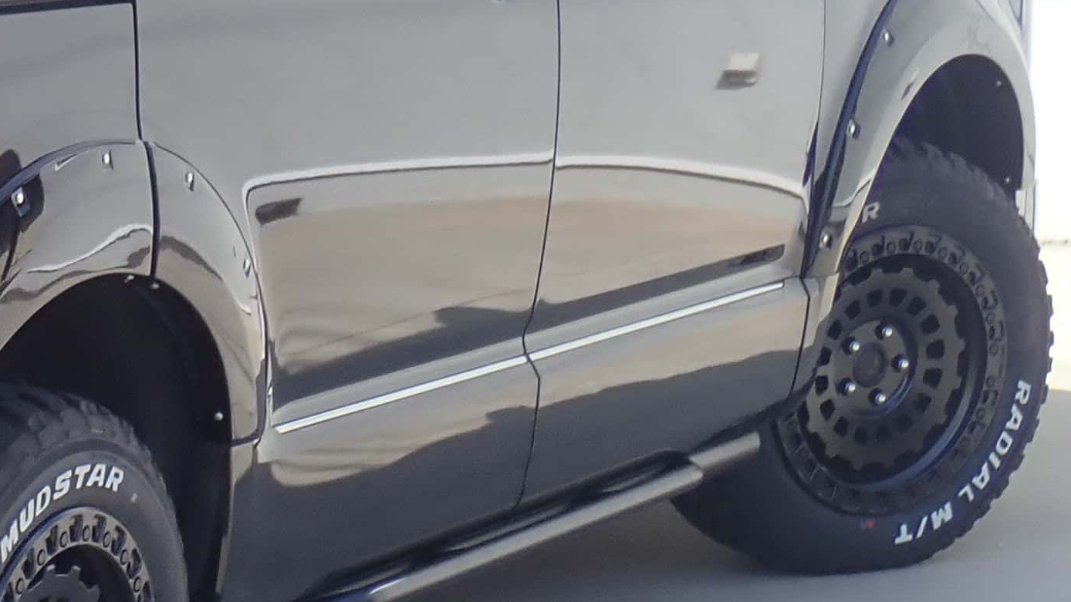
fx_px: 5084
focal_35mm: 179
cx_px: -293
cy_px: 136
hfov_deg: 11.7
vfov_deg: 6.8
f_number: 5
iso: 100
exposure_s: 1/160
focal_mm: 10.29
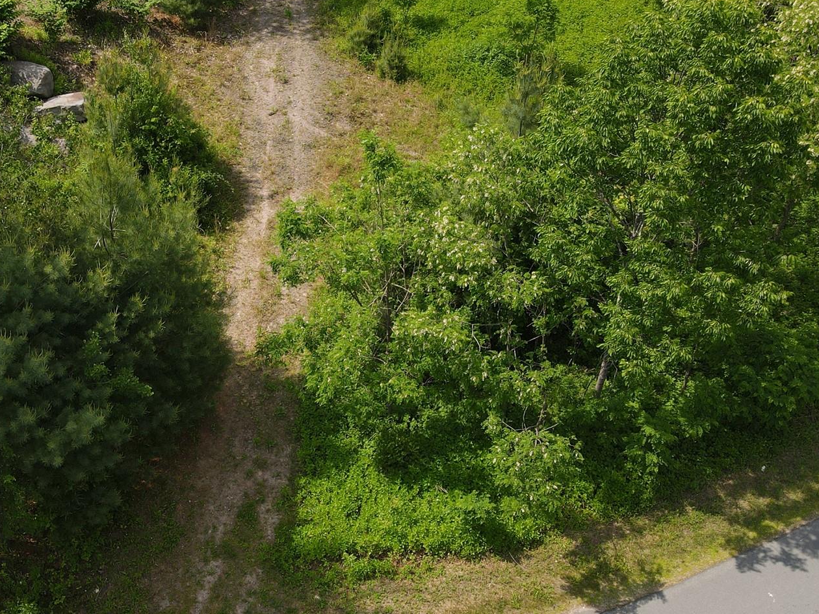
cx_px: 263
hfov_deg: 47.0
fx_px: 923
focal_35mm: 39
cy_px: 292
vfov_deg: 36.8
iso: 100
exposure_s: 1/500
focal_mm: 4.5
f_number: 2.8
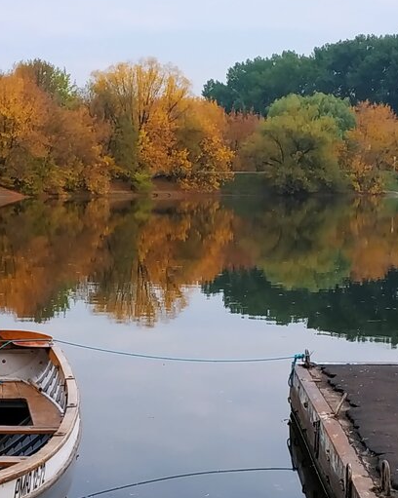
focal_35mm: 49
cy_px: 319
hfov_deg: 30.6
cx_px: 137
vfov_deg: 37.8
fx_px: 722
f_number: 1.9
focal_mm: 3.94
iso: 160
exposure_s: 1/404
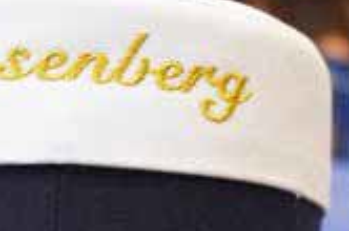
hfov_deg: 14.1
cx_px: 99
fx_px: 1403
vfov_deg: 9.4
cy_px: 87
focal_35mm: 145
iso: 400
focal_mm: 32
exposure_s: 1/100
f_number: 5
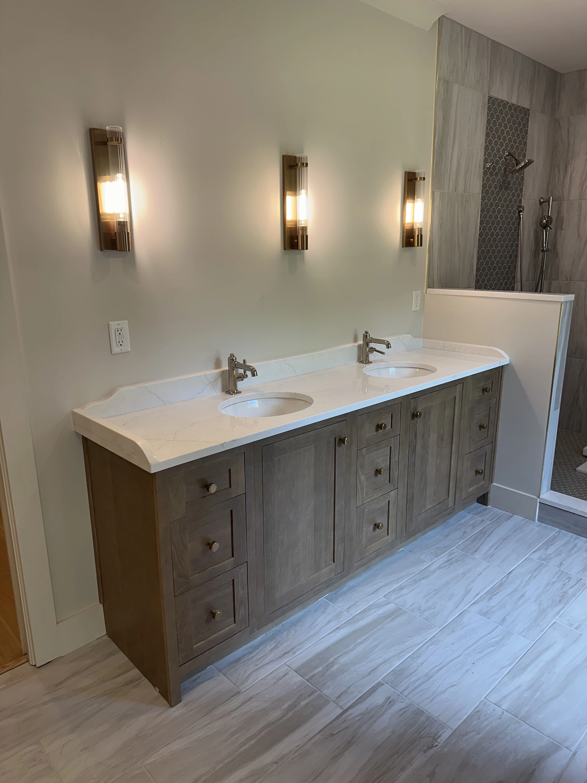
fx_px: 543
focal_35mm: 24
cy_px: 392
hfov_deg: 56.8
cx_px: 294
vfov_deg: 71.6
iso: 80
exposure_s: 1/120
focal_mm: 6.86
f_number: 1.78
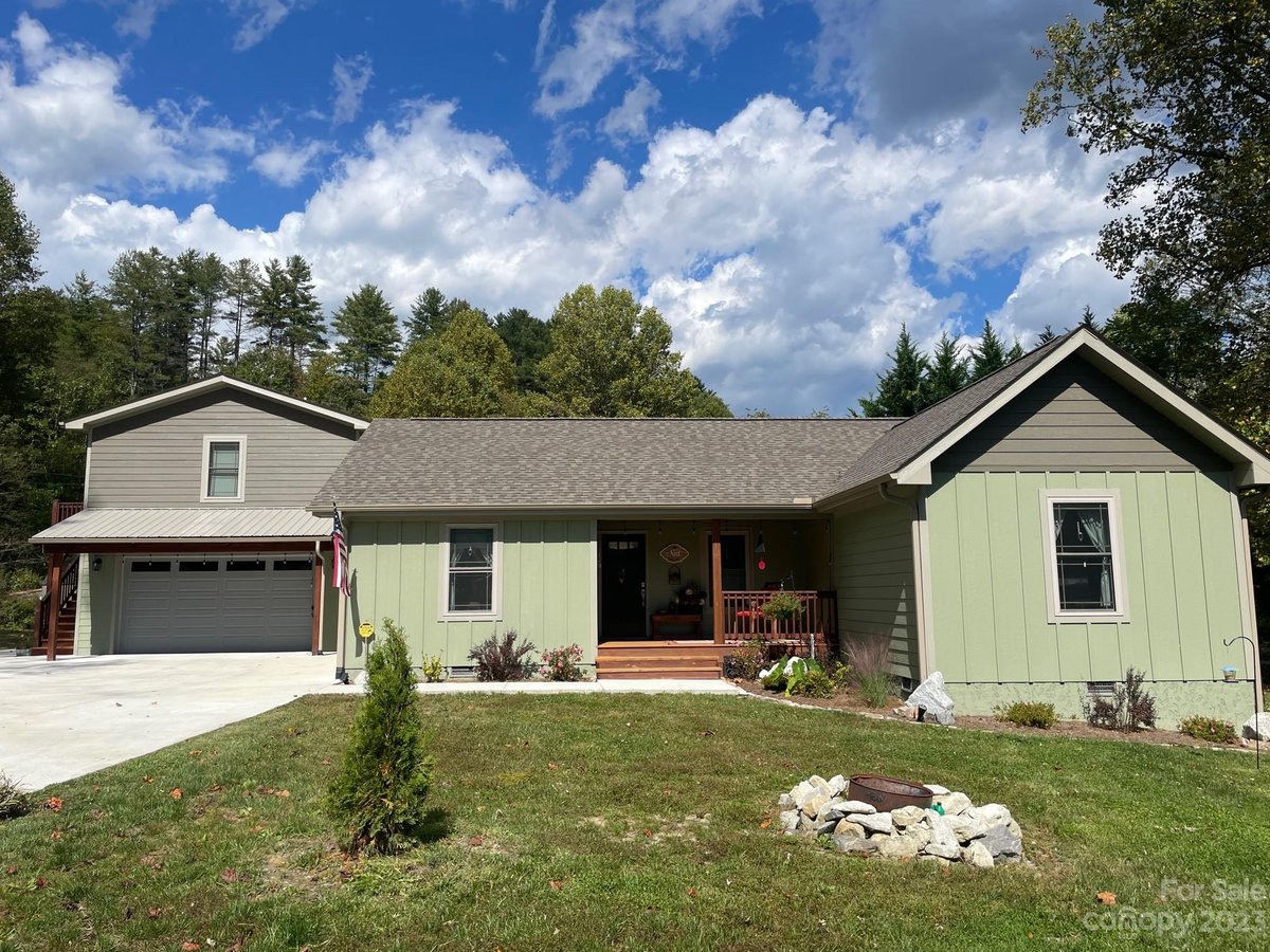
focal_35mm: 26
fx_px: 954
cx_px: 635
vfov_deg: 53.1
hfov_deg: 67.3
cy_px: 476
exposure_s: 1/5051
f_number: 1.6
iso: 32
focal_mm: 4.2
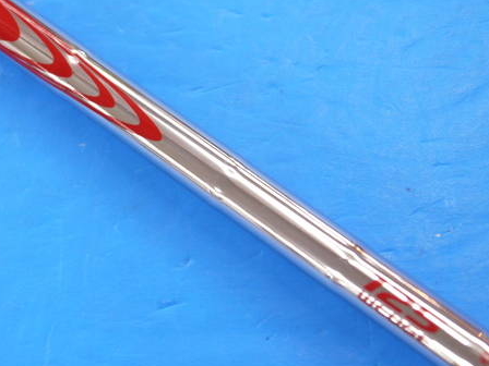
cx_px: 174
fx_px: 1695
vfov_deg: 12.3
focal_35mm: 120
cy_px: 145
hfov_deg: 16.4
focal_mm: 42
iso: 640
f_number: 5.6
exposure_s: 1/80
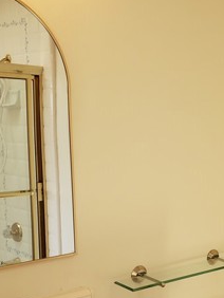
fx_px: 508
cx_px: 201
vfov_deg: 32.2
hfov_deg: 24.2
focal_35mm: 59
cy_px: 217
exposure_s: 1/60
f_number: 2.4
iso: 64
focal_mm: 4.3
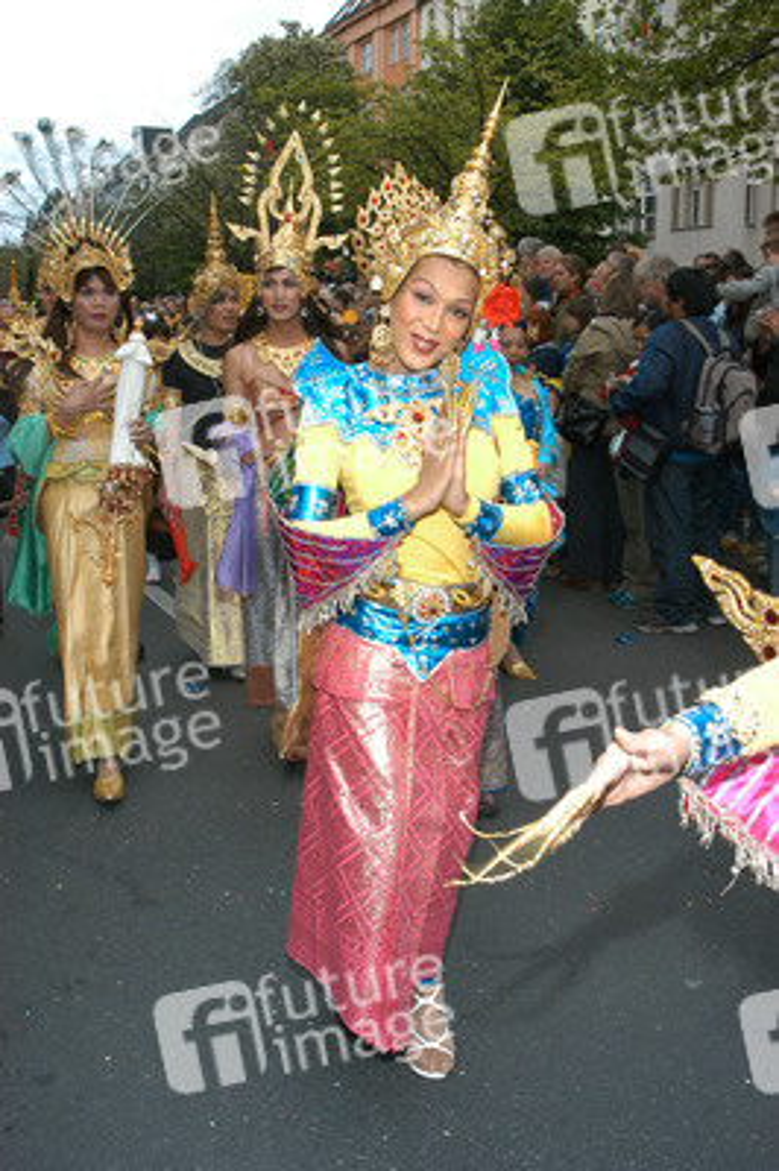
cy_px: 586
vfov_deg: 53.2
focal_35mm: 36
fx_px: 1170
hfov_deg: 36.8
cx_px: 390
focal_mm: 24
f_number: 9
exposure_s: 1/100
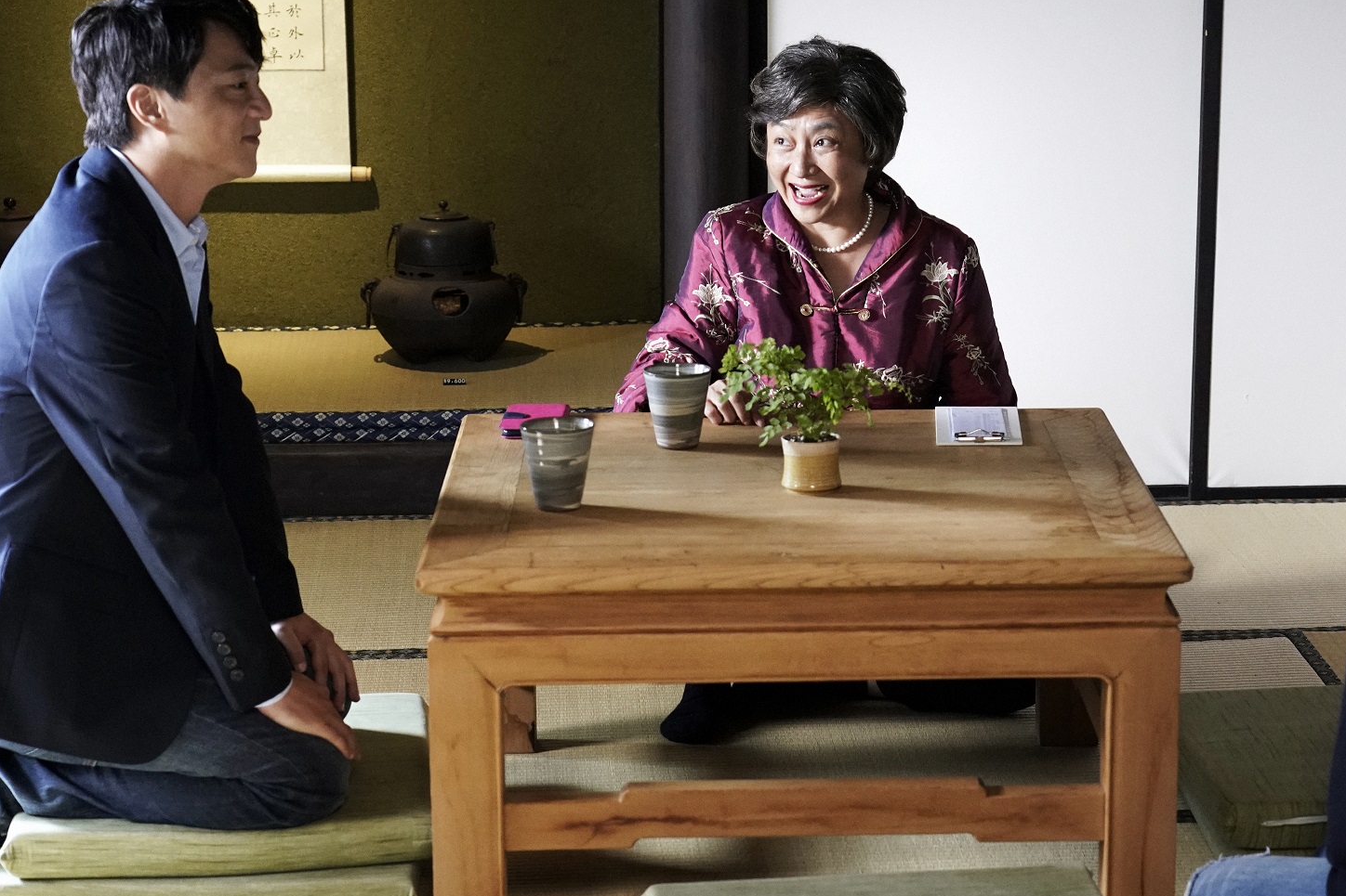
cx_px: 810
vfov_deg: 15.7
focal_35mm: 87
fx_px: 3252
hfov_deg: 23.3
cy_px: 407
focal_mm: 63
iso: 4000
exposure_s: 1/125
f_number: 4.5
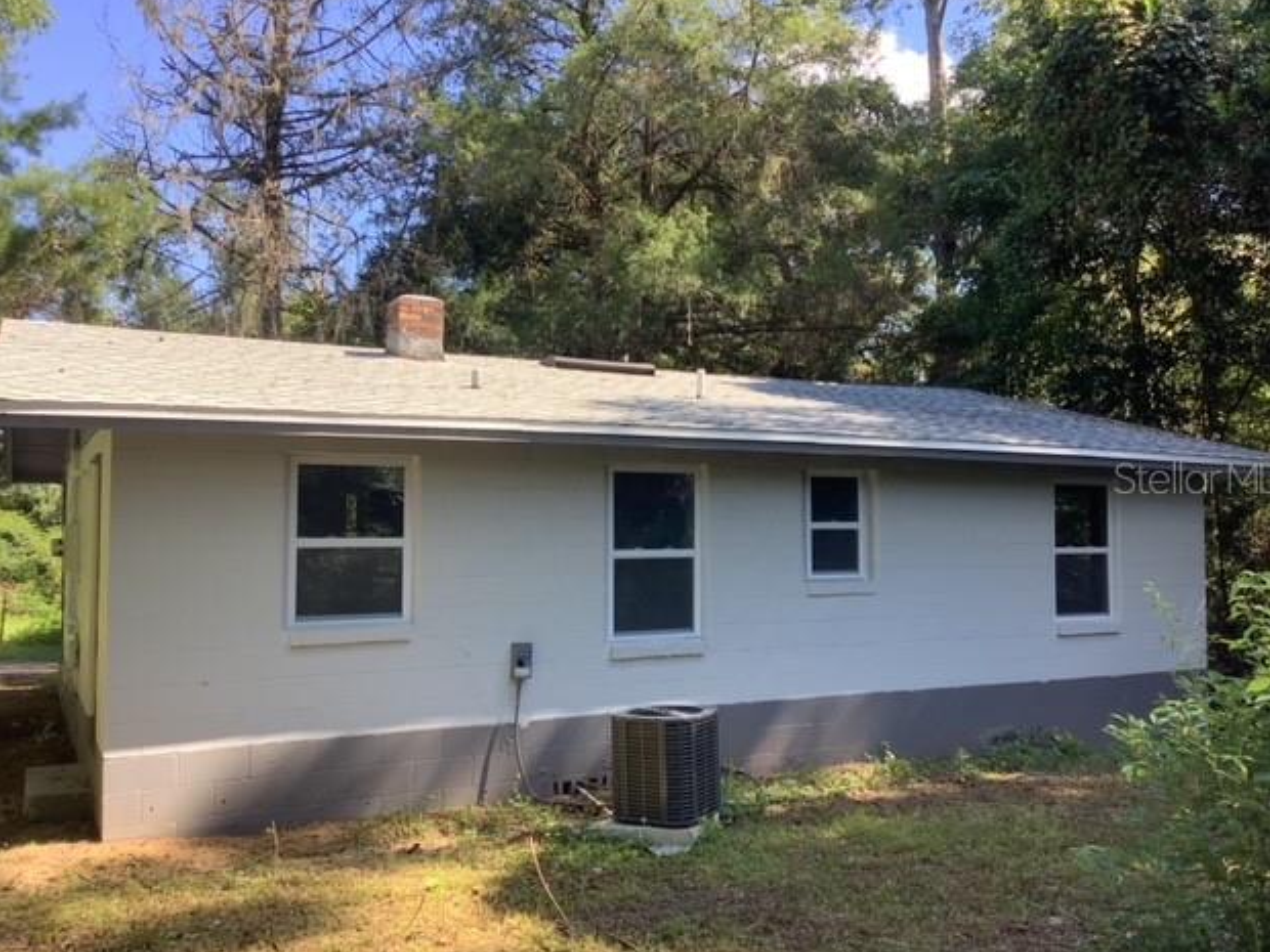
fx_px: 1174
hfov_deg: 56.8
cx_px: 651
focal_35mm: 32
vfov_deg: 44.2
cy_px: 477
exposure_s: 1/124
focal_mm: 3.3
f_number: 2.4
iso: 25
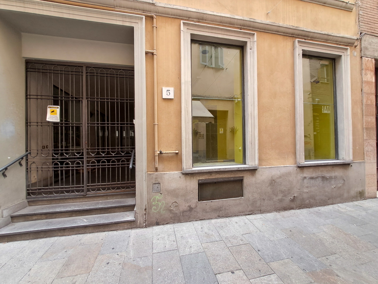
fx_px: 142
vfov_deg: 89.9
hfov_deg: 106.2
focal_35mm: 13
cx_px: 189
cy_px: 142
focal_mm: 1.13
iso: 64
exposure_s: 1/50
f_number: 2.2
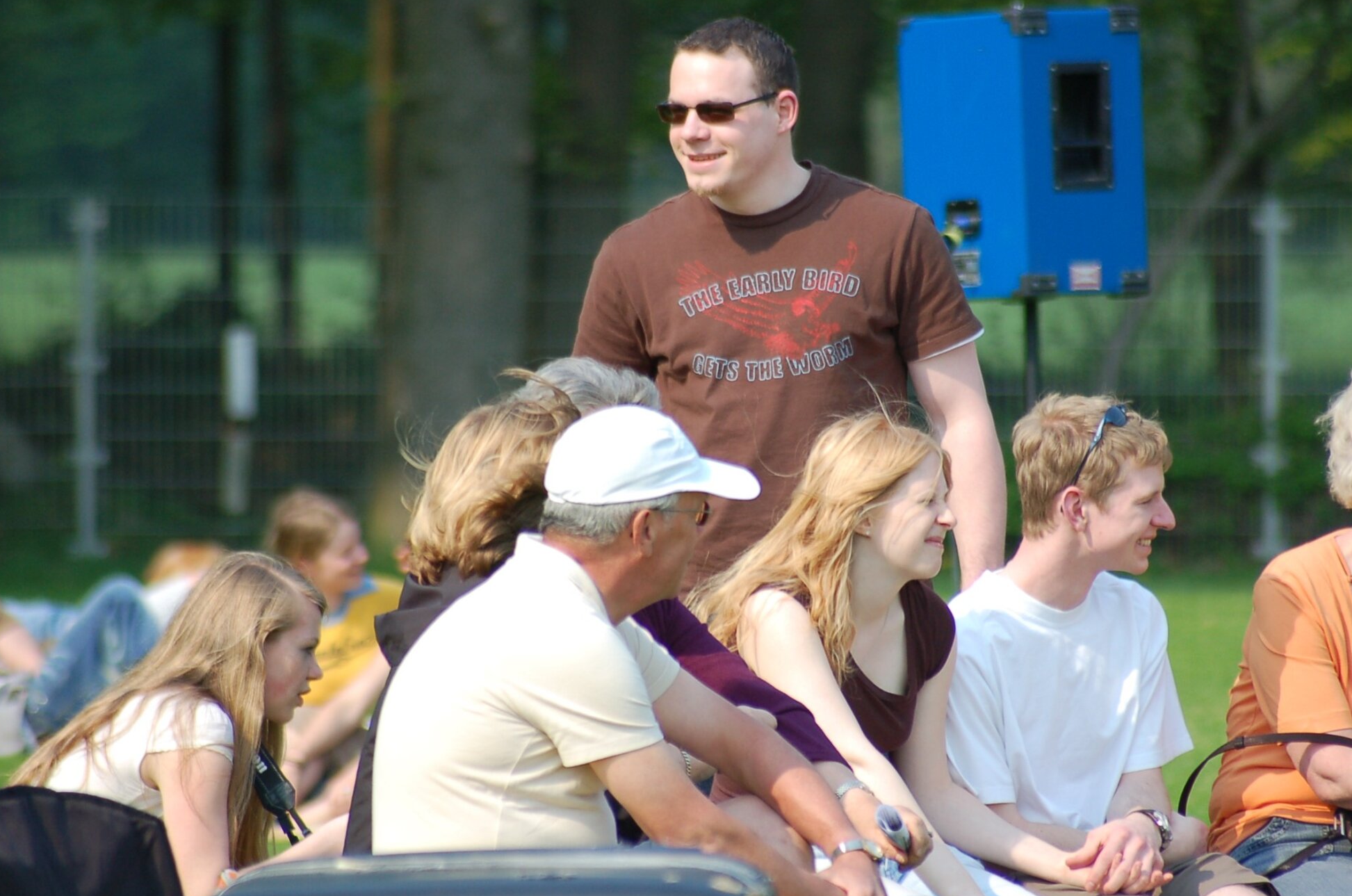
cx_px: 749
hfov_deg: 4.5
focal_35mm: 458
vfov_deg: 3.0
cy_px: 415
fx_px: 17168
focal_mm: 270
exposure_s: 1/800
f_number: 5.6
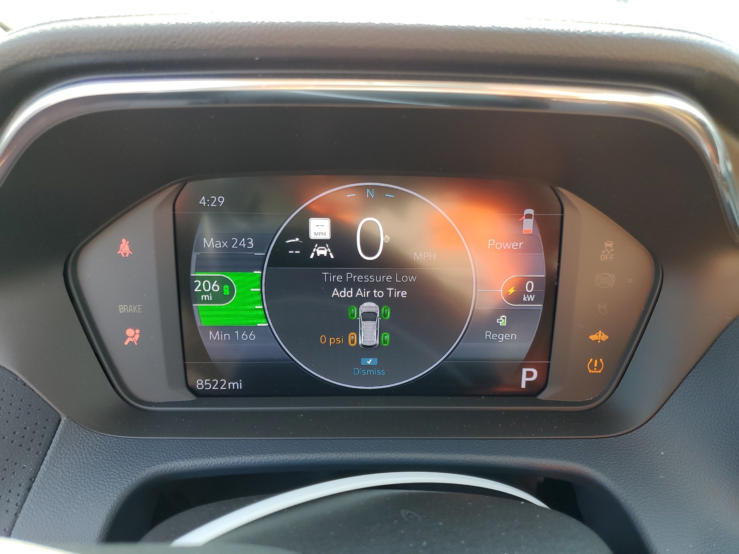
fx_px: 555
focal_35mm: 26
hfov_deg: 67.3
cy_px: 277
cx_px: 370
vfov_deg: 53.1
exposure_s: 1/120
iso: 58
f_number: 1.5
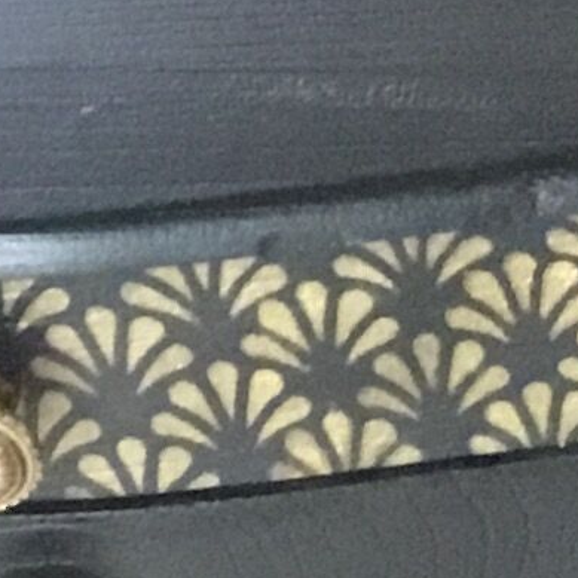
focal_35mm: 230
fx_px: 4345
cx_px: 1122
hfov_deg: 7.3
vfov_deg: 7.5
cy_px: 883
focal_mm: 3.3
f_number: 2.4
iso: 320
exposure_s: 1/17
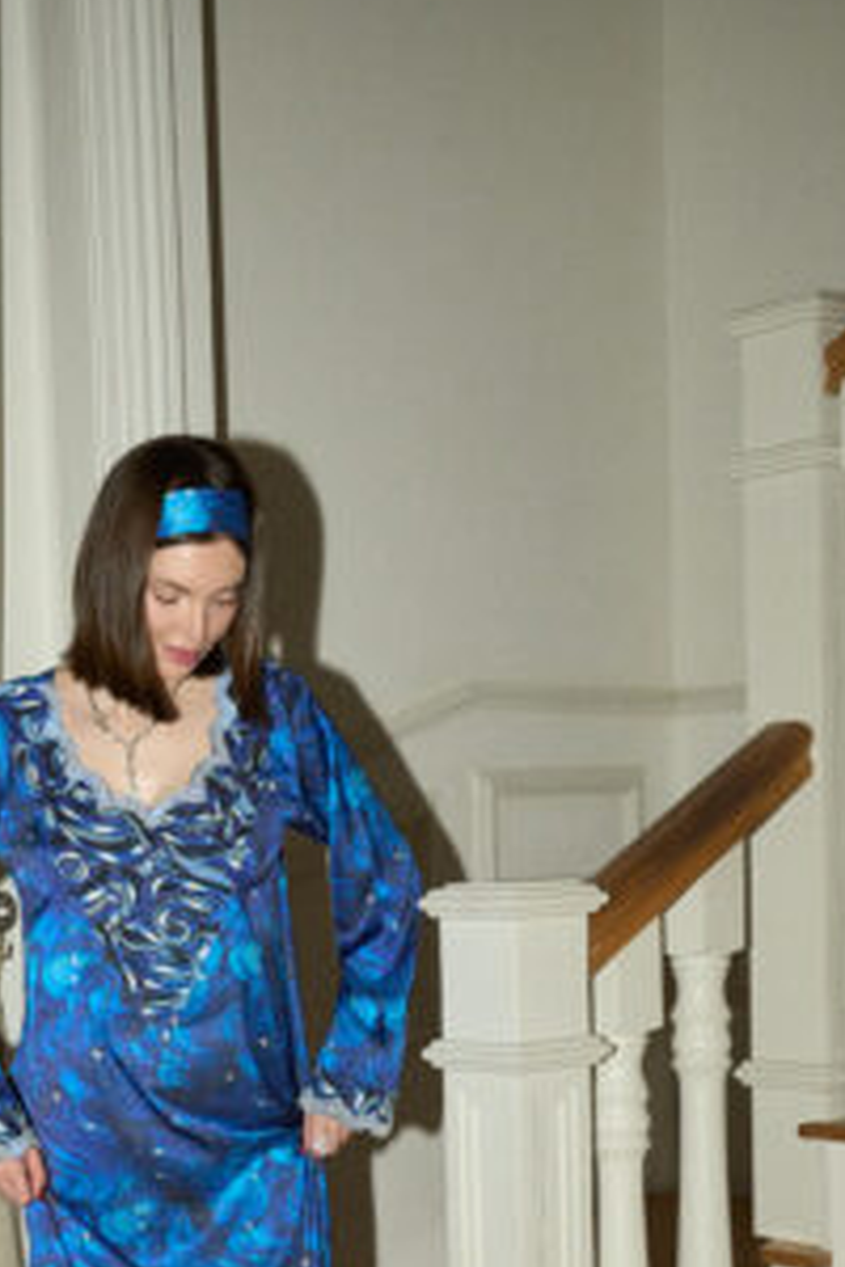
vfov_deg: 30.8
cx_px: 220
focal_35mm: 63
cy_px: 1075
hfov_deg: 21.4
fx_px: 2218
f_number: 10
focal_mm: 36
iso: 4000
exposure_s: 1/200
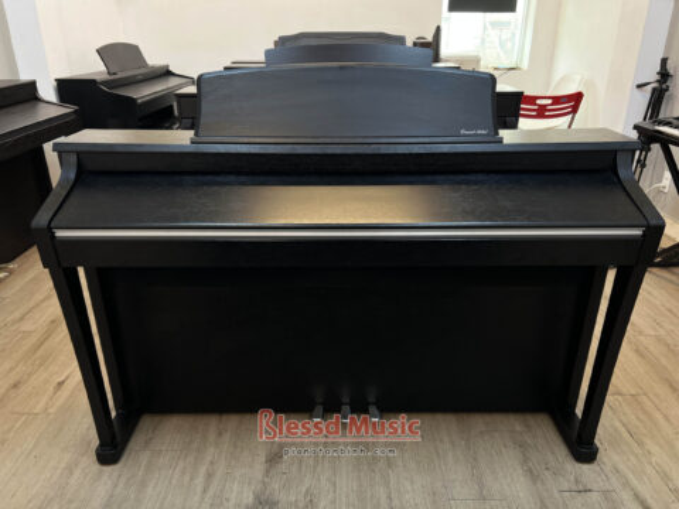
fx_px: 510
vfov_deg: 53.1
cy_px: 254
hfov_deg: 67.3
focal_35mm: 26
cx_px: 340
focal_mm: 5.7
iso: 100
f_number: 1.5
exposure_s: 1/100
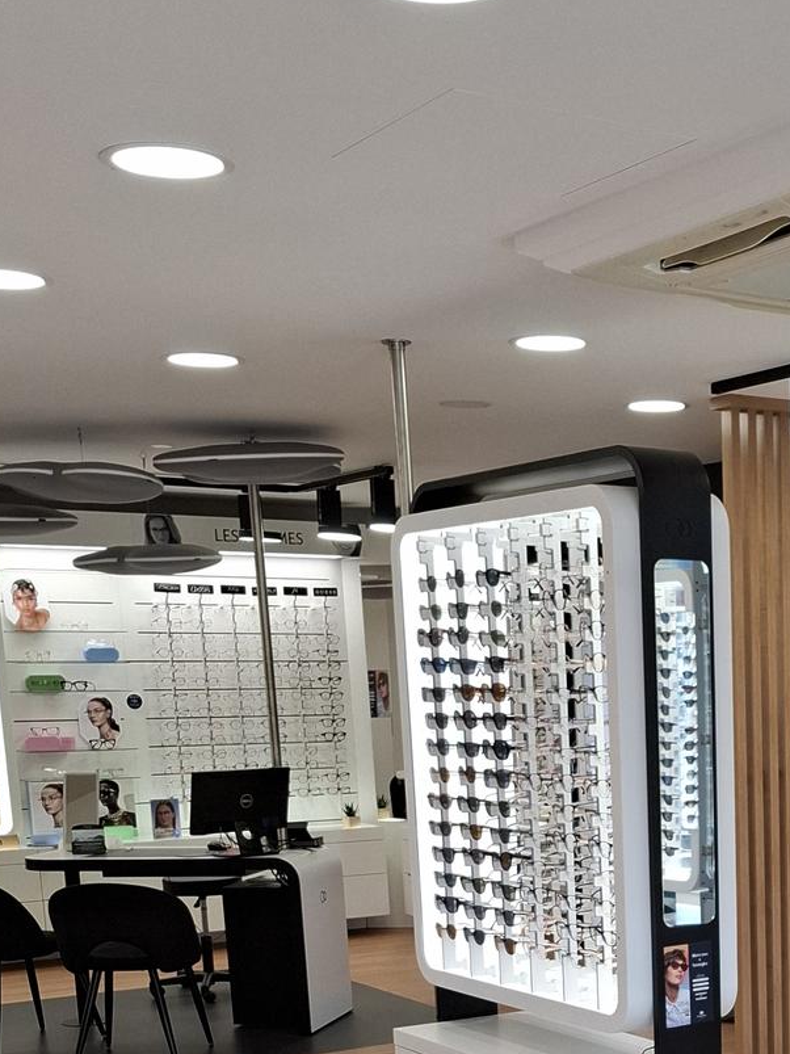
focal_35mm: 55
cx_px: 781
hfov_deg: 25.3
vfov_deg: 32.2
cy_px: 1054
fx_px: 1674
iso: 50
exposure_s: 1/107
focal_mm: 5.54
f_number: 1.8
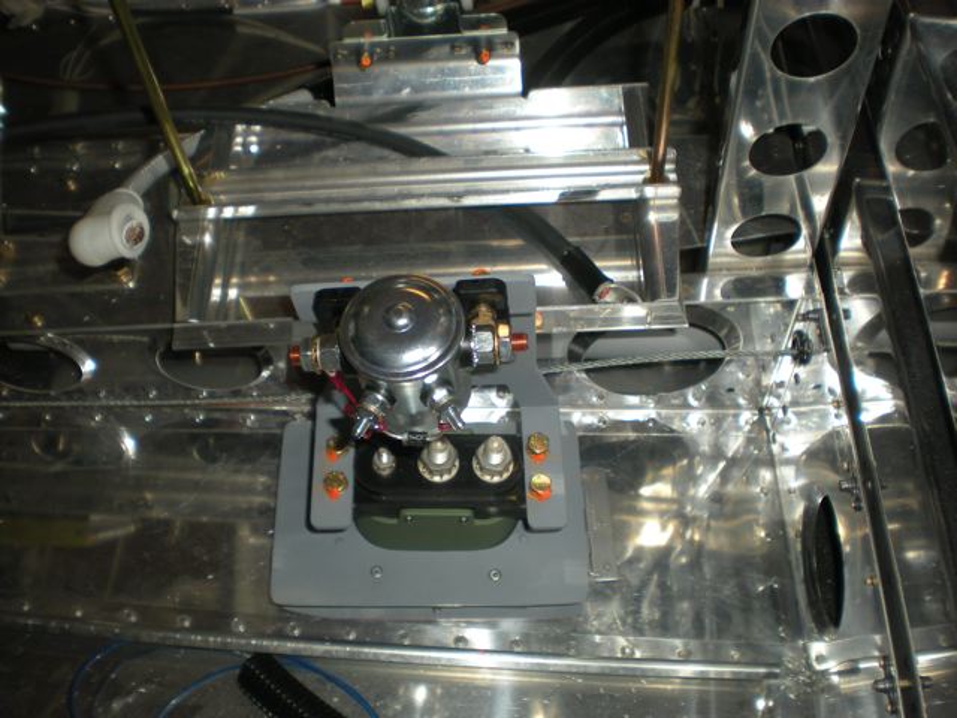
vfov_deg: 37.7
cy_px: 359
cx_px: 478
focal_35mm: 38
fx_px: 1051
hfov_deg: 49.0
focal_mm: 6.3
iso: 64
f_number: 3.1
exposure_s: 1/60
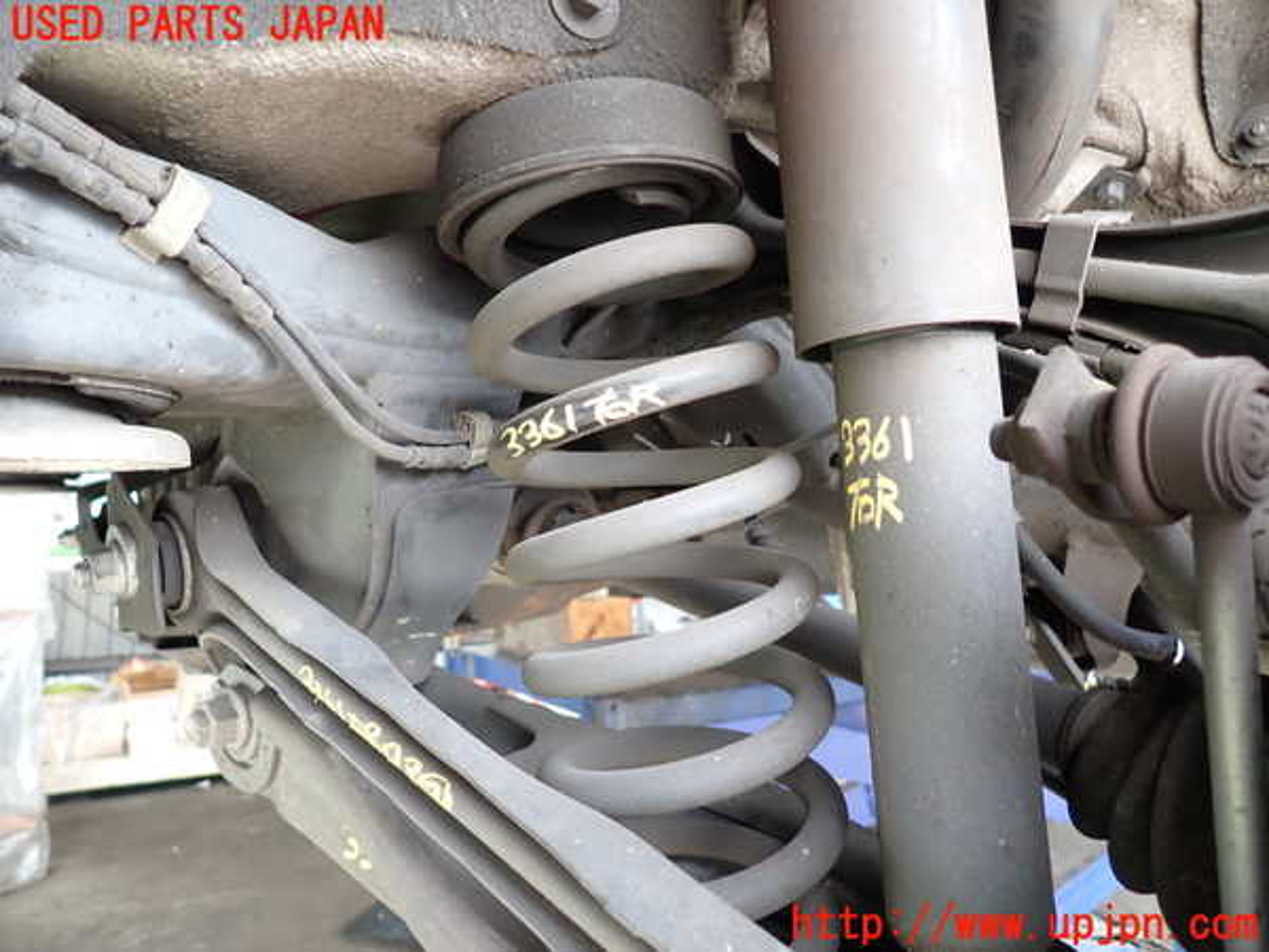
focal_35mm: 25
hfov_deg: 69.4
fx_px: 916
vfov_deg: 54.9
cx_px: 634
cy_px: 476
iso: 200
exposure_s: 1/60
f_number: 2
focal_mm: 4.5
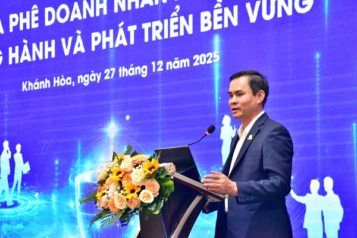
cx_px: 178
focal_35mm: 120
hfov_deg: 17.1
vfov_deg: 11.4
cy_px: 119
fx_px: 1190
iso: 12800
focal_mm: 120
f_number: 10
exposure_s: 1/125
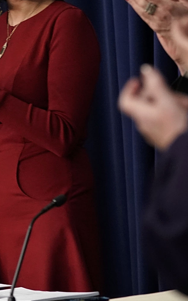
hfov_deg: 2.9
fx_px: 3692
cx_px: -125
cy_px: 61
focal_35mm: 450
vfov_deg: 4.7
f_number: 5.6
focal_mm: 148
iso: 3200
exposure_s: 1/500
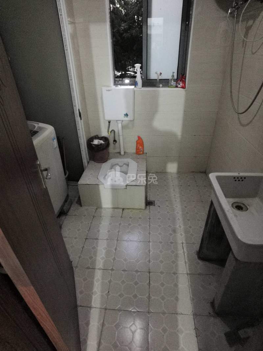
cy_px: 176
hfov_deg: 71.6
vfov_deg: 87.8
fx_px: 182
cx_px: 132
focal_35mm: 18
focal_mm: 4.4
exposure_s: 1/16.7
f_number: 1.8
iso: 3200
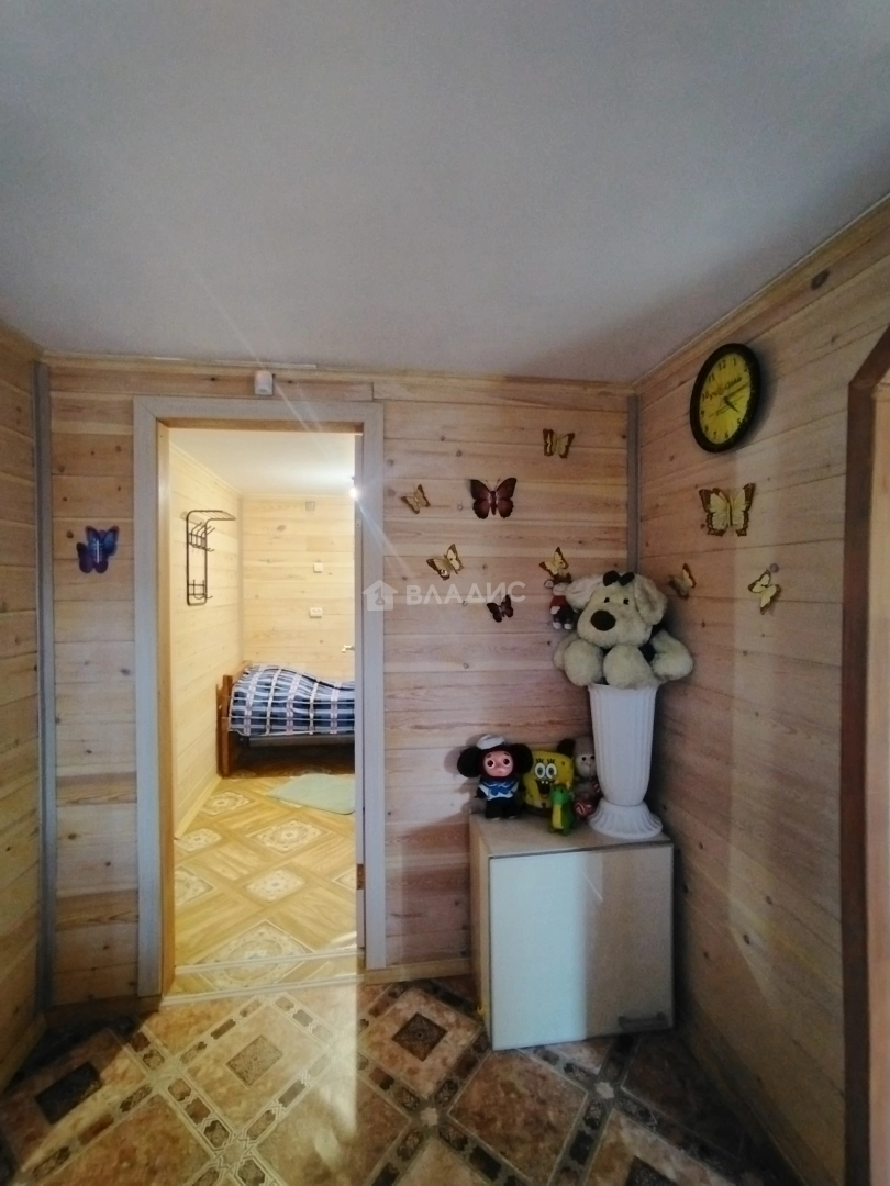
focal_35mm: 16
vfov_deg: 94.5
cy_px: 593
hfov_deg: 78.1
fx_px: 548
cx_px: 445
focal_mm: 1.68
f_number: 2.2
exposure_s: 1/24
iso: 1116
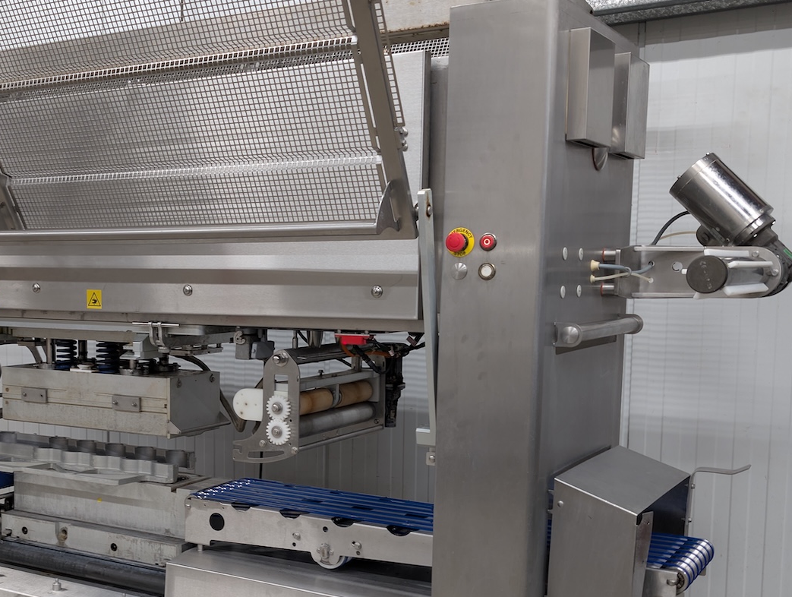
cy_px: 387
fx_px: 1054
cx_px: 169
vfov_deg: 31.4
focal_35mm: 46
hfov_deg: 39.7
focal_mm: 6.9
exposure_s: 1/16.7
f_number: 1.68
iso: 96
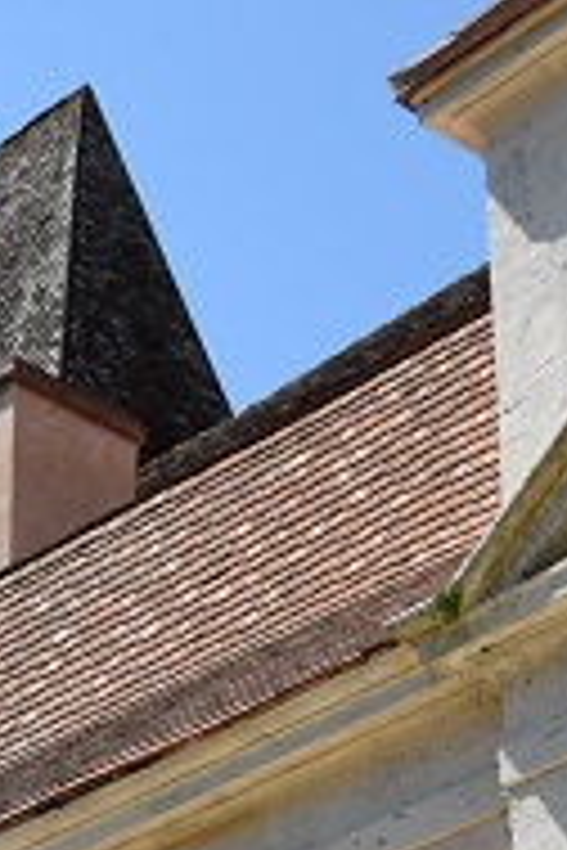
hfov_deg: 8.5
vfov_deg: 12.4
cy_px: 1507
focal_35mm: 152
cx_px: -574
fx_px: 3591
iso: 200
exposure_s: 1/400
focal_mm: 24
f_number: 10
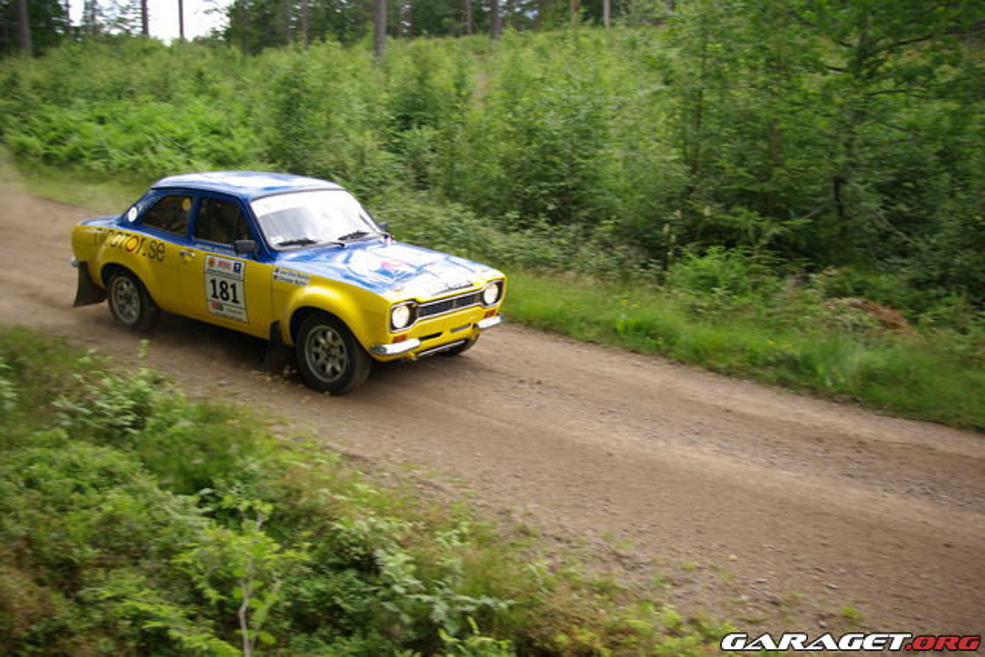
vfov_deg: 38.4
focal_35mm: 34
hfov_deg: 55.1
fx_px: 944
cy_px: 328
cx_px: 492
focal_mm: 23
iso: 400
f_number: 4
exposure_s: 1/350
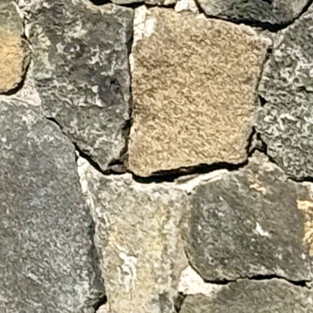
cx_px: -1010
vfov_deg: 4.8
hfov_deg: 4.4
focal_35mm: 364
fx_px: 3724
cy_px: -168
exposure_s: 1/4975
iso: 64
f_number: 1.78
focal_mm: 6.76
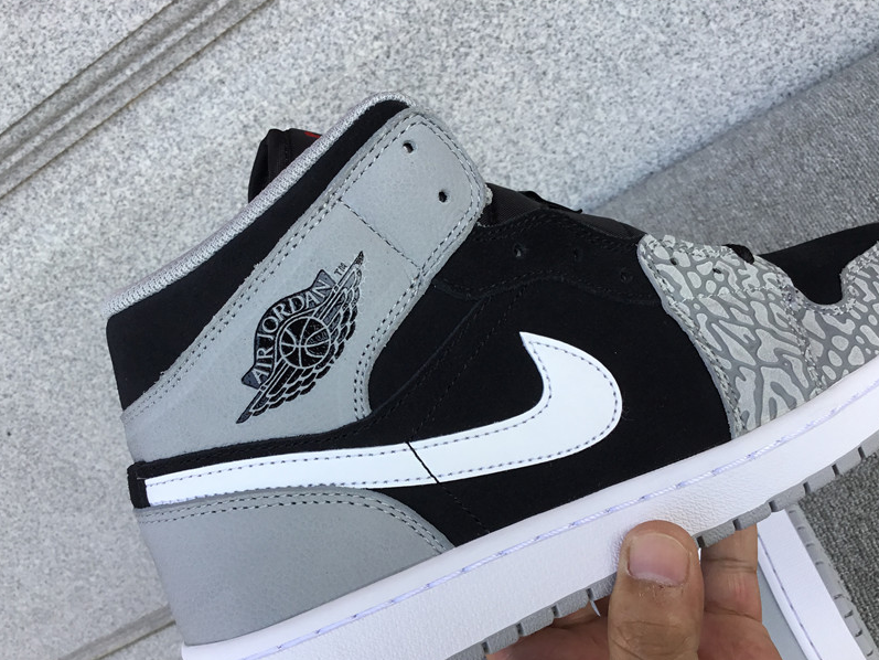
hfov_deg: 52.6
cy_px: 365
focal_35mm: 35
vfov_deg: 40.7
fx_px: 889
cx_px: 411
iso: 25
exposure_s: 1/235
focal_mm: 3.3
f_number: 2.4
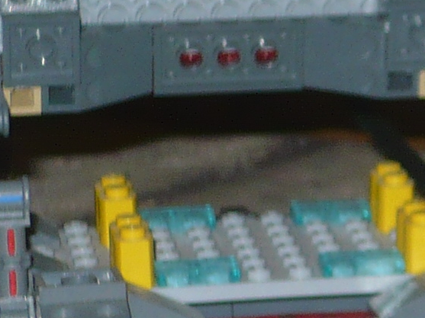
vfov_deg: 5.4
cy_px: 252
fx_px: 3386
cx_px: 646
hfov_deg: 7.1
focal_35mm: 276
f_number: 3.4
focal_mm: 8.3
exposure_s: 1/30
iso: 100
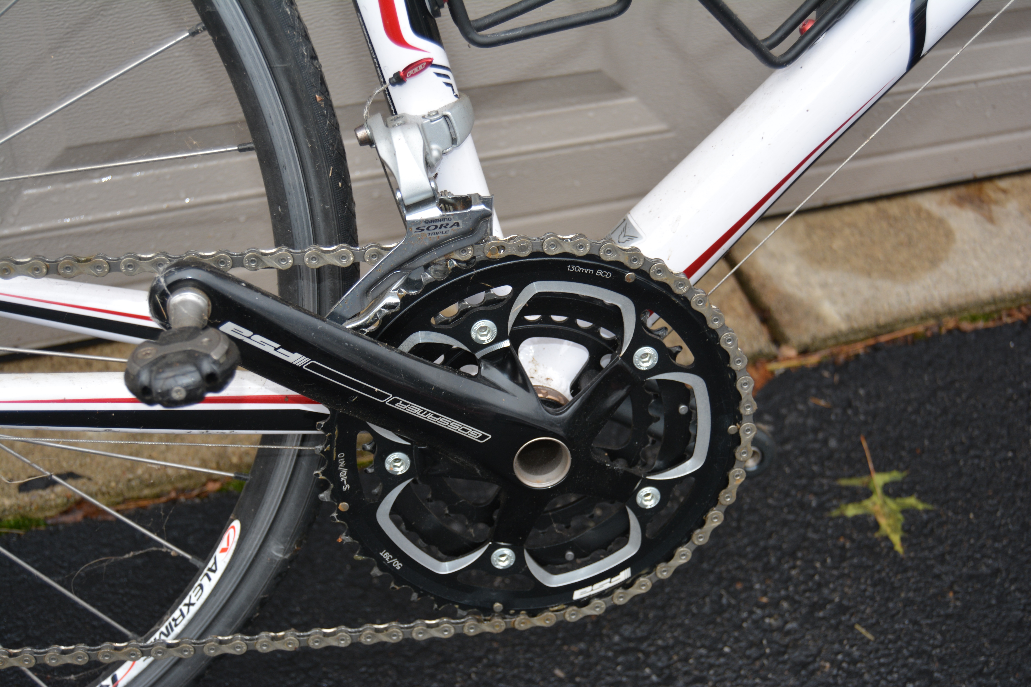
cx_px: 516
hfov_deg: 41.1
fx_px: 1375
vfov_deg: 28.1
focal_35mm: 48
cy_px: 344
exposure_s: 1/125
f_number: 4.5
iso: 220
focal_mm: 32
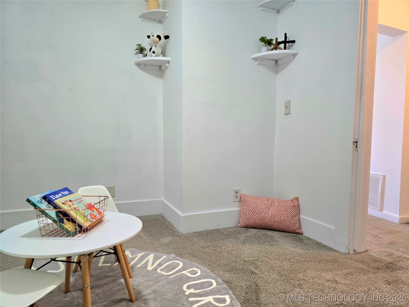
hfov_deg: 73.9
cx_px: 204
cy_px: 154
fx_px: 272
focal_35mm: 23
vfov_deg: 58.9
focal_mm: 6.3
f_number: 1.7
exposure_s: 1/60.2
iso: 200
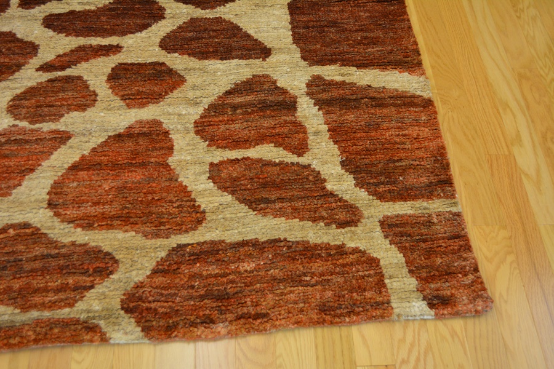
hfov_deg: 49.6
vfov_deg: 34.2
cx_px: 277
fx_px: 600
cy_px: 184
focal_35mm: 39
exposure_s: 1/50
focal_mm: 26
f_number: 4.2
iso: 800
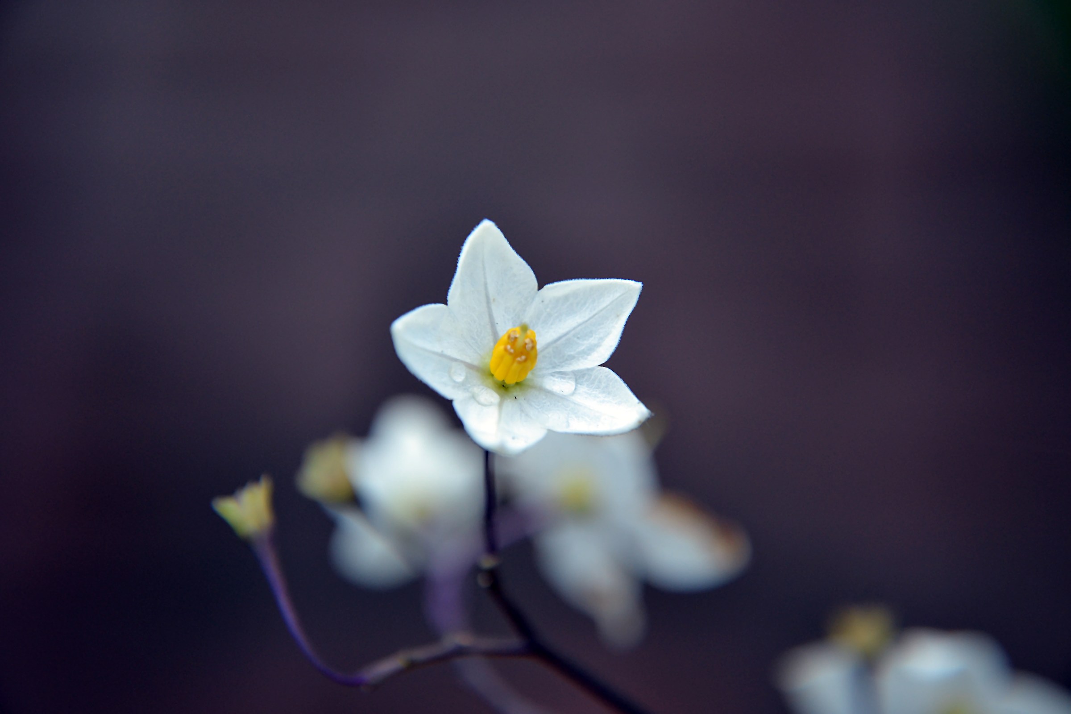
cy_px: 357
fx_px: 3124
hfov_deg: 19.5
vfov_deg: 13.0
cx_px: 536
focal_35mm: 105
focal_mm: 70
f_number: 5.3
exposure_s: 1/200
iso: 400
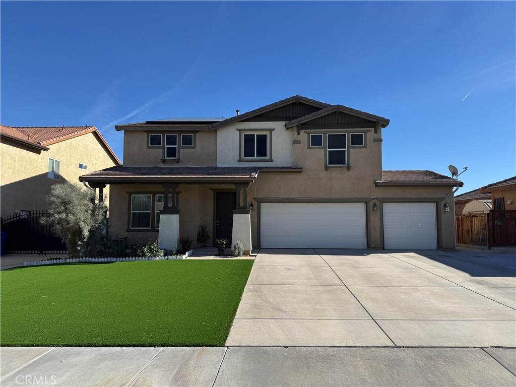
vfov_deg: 56.8
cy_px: 194
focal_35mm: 24
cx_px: 258
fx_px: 358
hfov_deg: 71.6
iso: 80
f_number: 1.78
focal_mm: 6.76
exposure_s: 1/4310
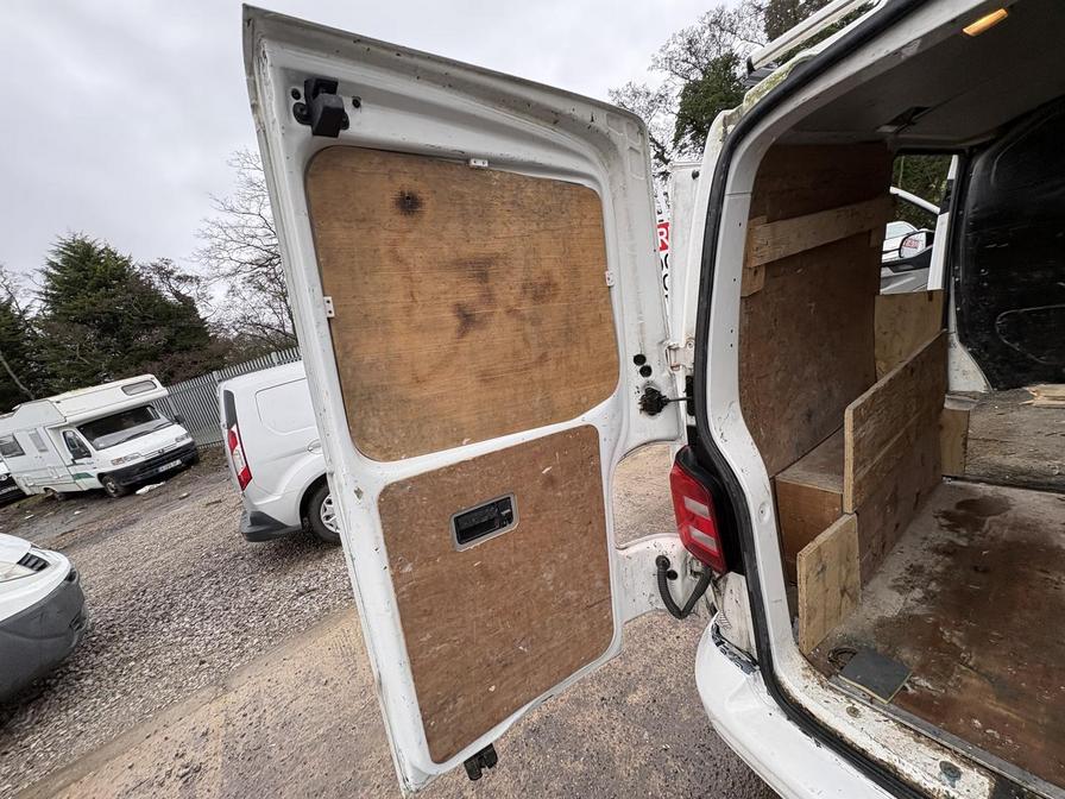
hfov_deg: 102.1
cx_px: 532
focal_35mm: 14
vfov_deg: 85.7
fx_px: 431
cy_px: 400
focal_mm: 2.22
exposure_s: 1/99
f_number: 2.2
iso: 80
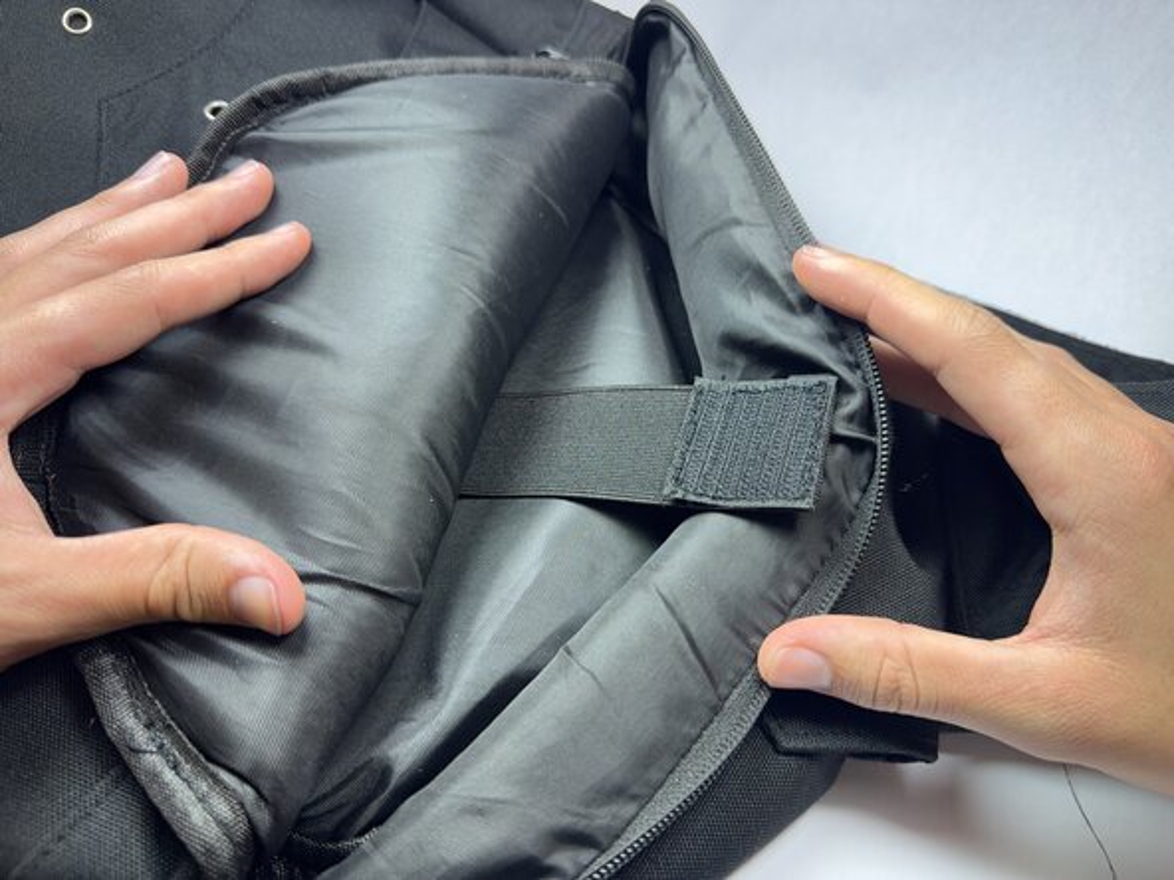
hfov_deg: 71.6
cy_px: 440
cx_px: 587
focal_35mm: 24
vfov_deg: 56.8
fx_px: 814
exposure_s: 1/184
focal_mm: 6.76
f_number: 1.78
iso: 64
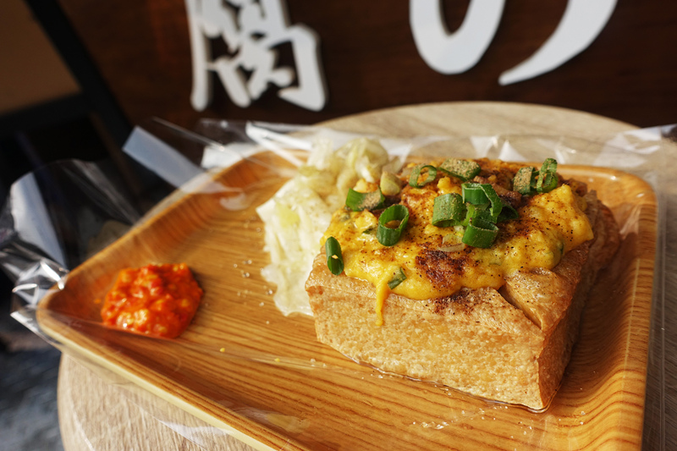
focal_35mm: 24
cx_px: 338
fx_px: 451
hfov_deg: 73.8
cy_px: 226
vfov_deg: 53.1
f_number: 4
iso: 125
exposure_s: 1/640
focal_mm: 8.8
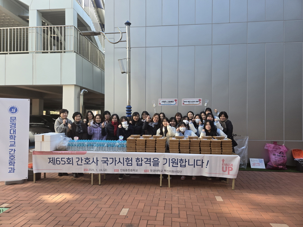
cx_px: 152
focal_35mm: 23
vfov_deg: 58.9
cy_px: 114
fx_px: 201
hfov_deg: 73.9
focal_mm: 5.4
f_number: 1.8
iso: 80
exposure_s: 1/703
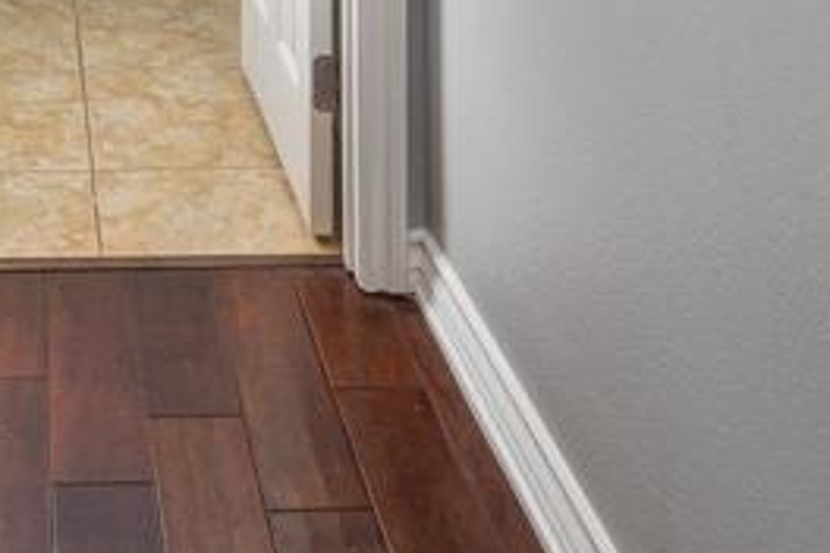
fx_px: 1429
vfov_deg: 17.2
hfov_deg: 30.3
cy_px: -495
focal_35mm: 62
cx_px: 13
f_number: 8
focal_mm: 16
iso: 250
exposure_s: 1/25
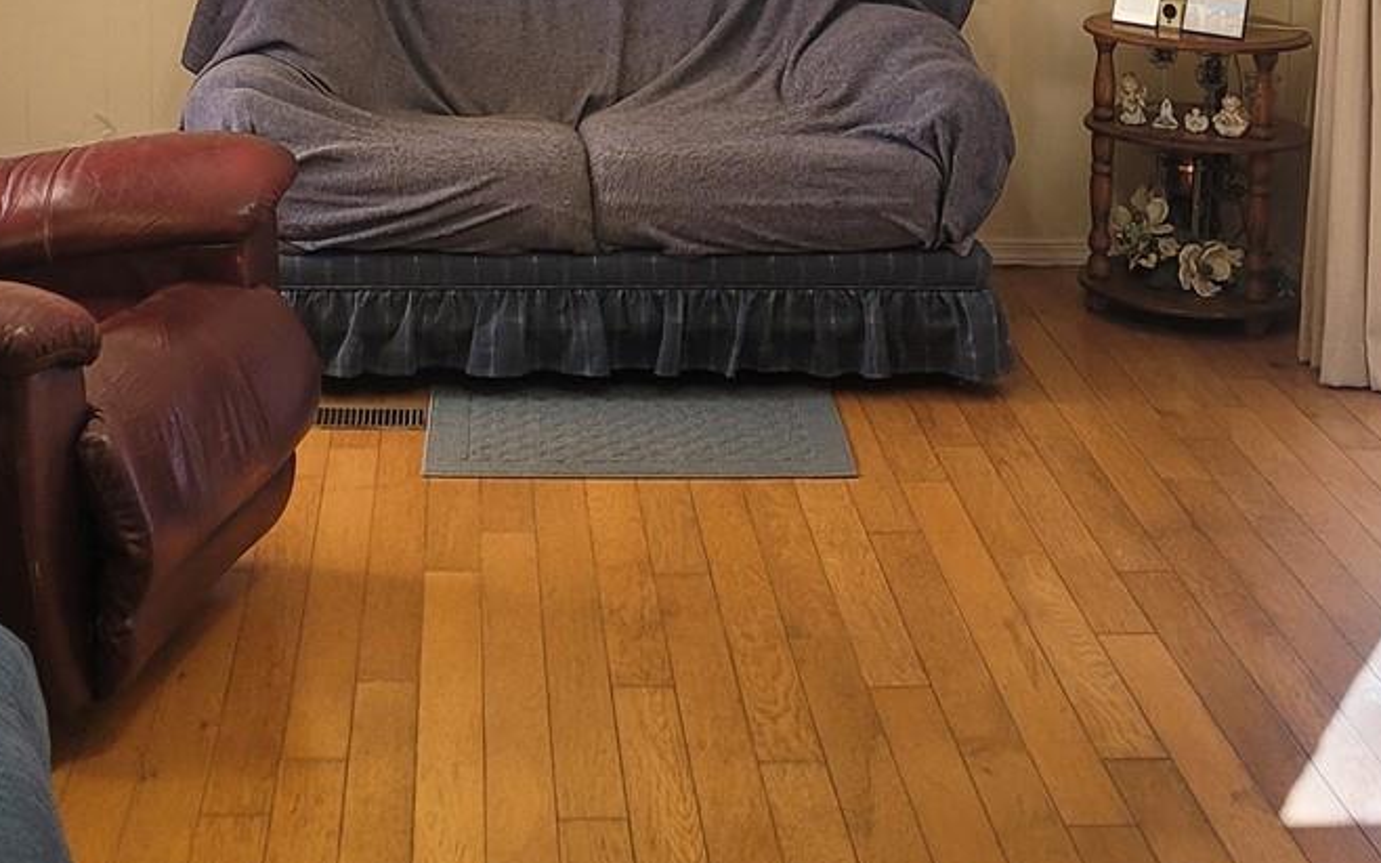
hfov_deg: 30.3
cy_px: -197
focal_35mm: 67
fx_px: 2521
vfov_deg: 18.3
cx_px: 405
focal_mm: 5.4
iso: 160
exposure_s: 1/120
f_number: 1.8
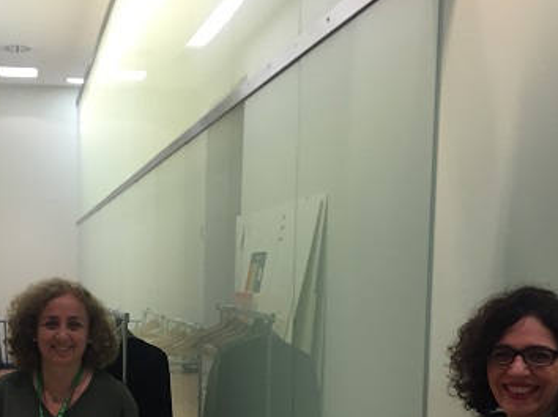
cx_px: 109
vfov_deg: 24.1
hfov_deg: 31.8
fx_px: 950
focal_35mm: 59
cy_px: 370
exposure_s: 1/33
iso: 100
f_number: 2.2
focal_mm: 4.15
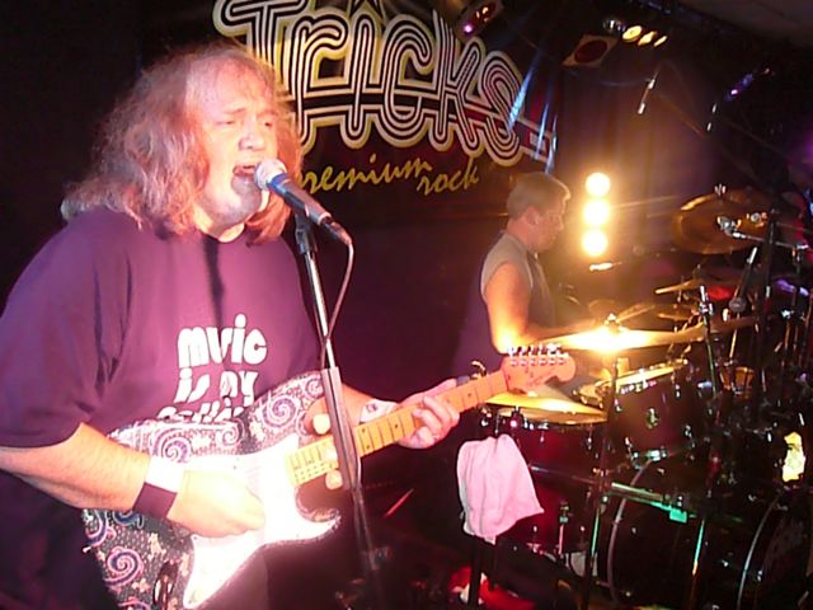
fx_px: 822
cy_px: 305
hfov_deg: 52.6
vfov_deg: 40.7
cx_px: 406
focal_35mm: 35
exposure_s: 1/30
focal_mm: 5.2
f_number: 2.8
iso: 800
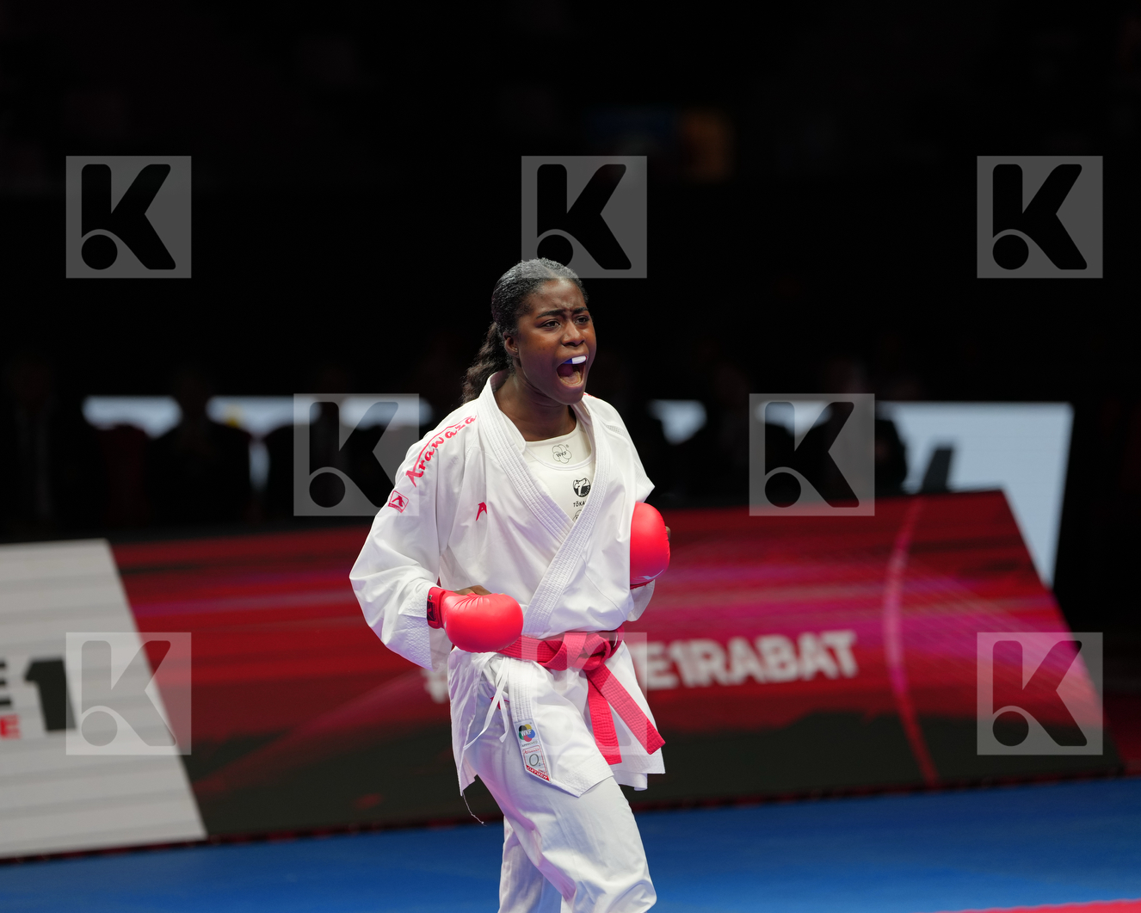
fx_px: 6957
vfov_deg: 7.5
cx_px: 584
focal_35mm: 206
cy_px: 455
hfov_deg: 9.4
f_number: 2.8
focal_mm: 182
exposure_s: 1/1000
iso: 640
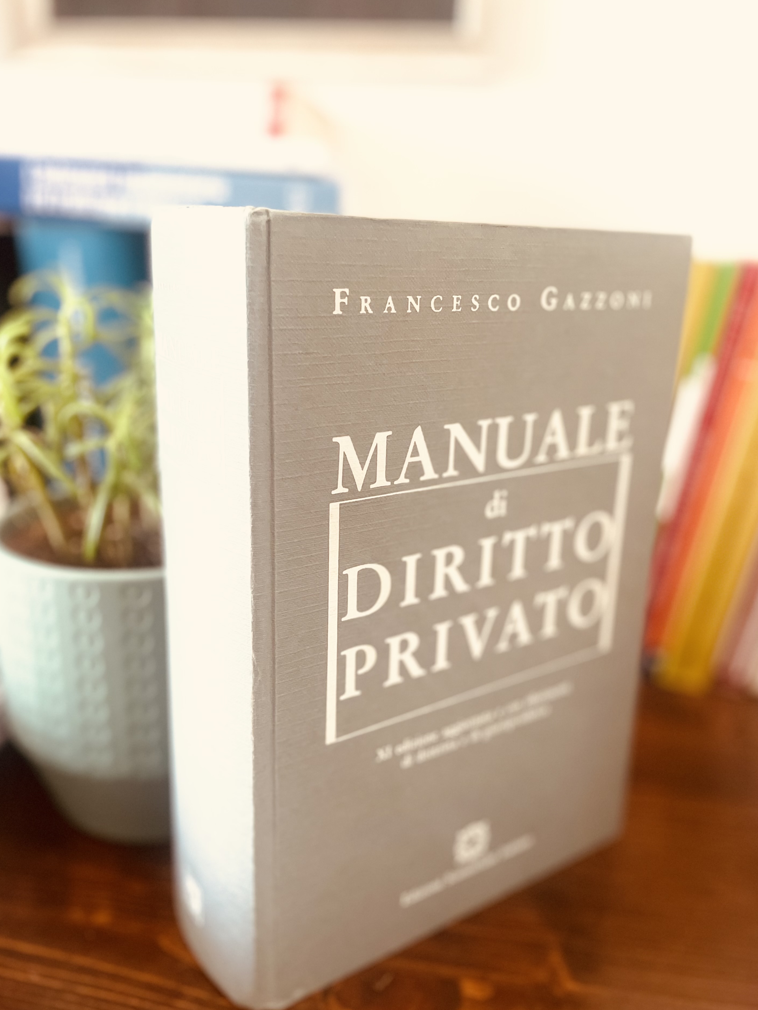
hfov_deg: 49.7
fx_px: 818
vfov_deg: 63.4
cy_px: 532
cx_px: 368
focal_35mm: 28
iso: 400
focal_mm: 4.2
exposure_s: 1/60
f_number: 1.6
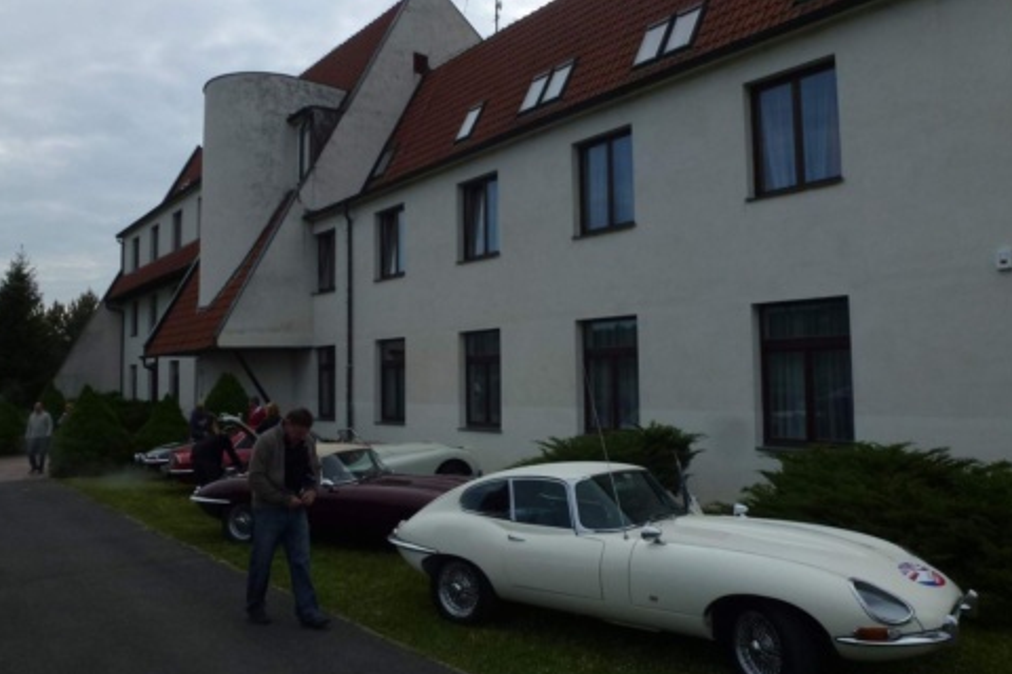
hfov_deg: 69.4
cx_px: 504
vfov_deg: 49.5
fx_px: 731
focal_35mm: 26
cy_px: 325
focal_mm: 4.3
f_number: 4
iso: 100
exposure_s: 1/1300
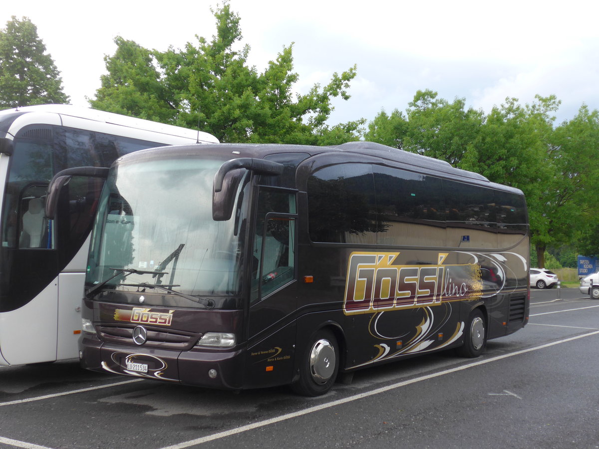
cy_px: 224
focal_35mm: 46
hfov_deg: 41.2
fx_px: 796
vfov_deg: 31.5
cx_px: 300
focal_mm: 9.5
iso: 160
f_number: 3
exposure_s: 1/60
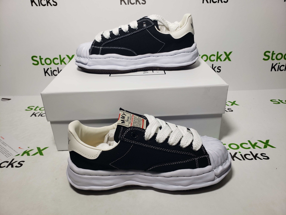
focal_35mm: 26
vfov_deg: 53.1
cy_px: 108
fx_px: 215
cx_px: 143
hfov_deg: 67.3
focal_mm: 4.3
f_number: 2.4
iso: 50
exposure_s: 1/234
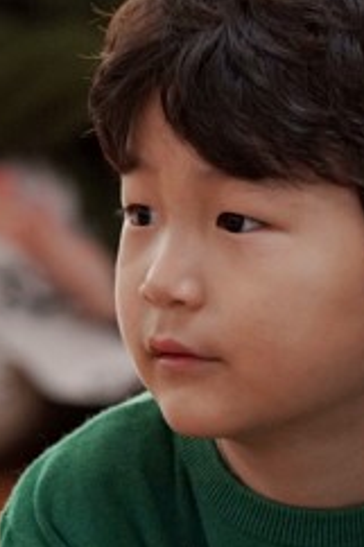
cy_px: 296
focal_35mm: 744
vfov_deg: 2.8
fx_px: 11299
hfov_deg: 1.8
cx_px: 402
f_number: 4
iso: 2500
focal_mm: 200
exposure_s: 1/250
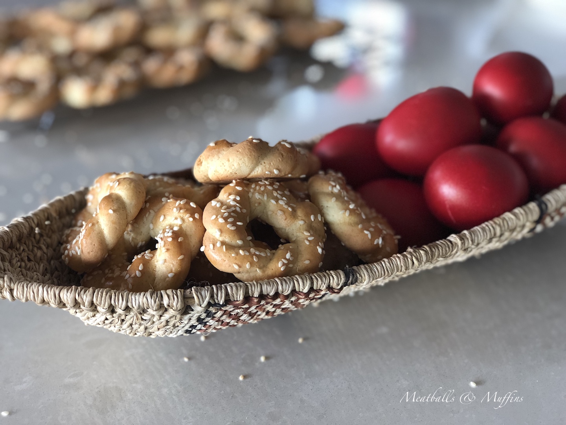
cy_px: 212
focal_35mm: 57
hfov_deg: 33.8
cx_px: 283
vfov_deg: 25.7
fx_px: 932
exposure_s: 1/50
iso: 160
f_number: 2.8
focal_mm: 6.6
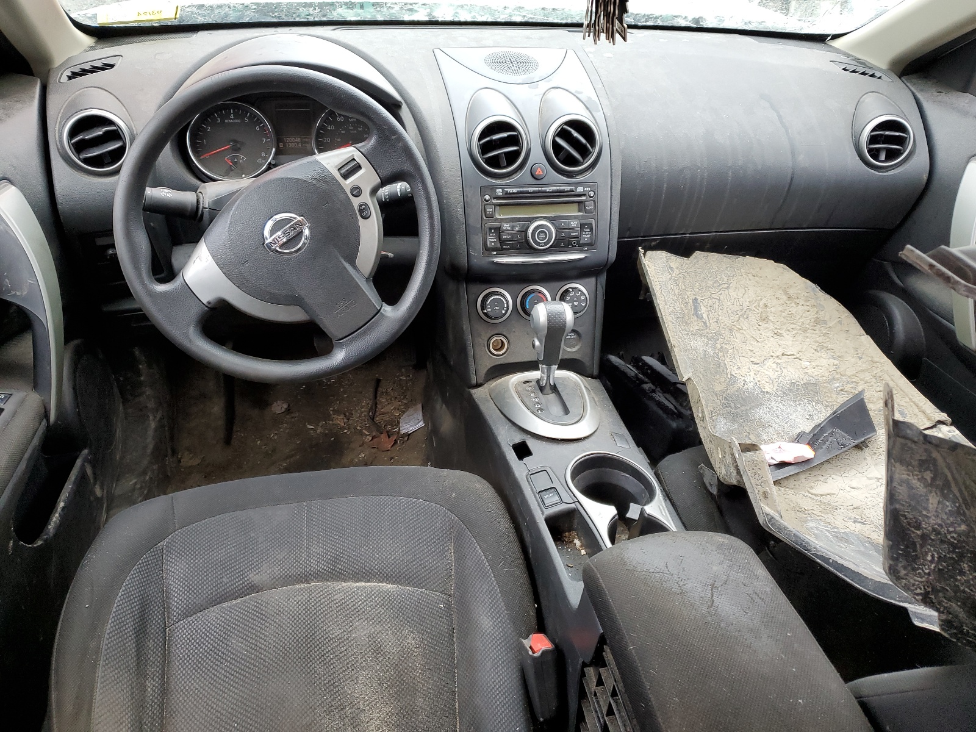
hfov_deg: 67.3
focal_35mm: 26
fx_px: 733
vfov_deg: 53.1
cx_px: 488
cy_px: 366
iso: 78
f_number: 1.5
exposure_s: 1/60.2
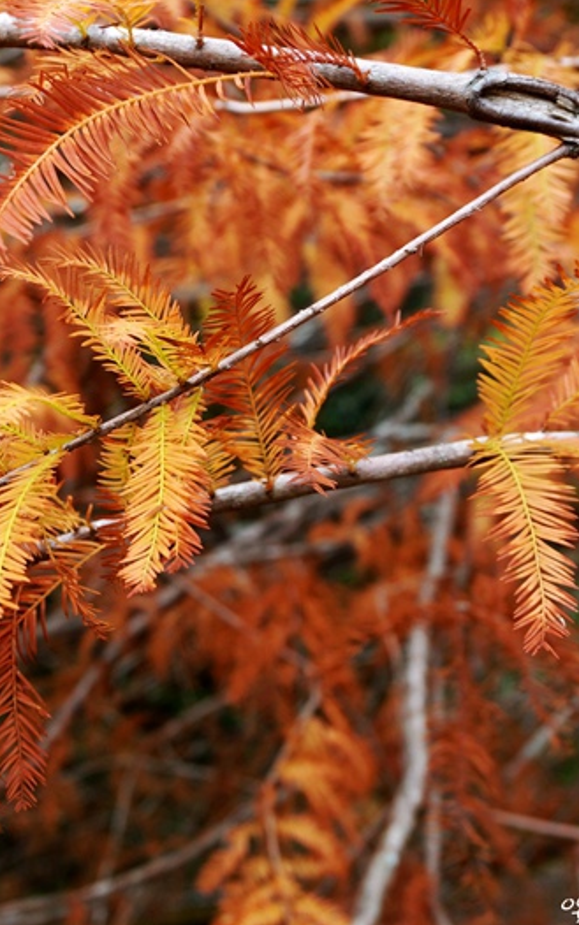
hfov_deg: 20.3
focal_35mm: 63
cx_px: 69
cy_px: 464
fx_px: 1584
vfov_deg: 32.6
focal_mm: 27
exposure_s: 1/80
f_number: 6.3
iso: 100
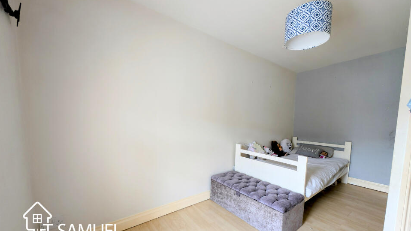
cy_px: 135
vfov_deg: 73.7
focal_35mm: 14
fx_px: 153
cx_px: 203
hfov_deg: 106.8
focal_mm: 2.23
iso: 53
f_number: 1.95
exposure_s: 1/15
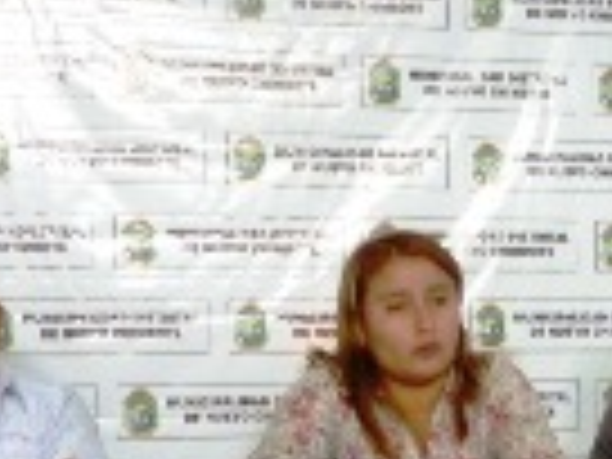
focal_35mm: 92
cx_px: 621
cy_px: 392
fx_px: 1627
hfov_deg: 20.6
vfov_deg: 15.9
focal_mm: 5
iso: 400
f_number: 3.1
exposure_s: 1/13
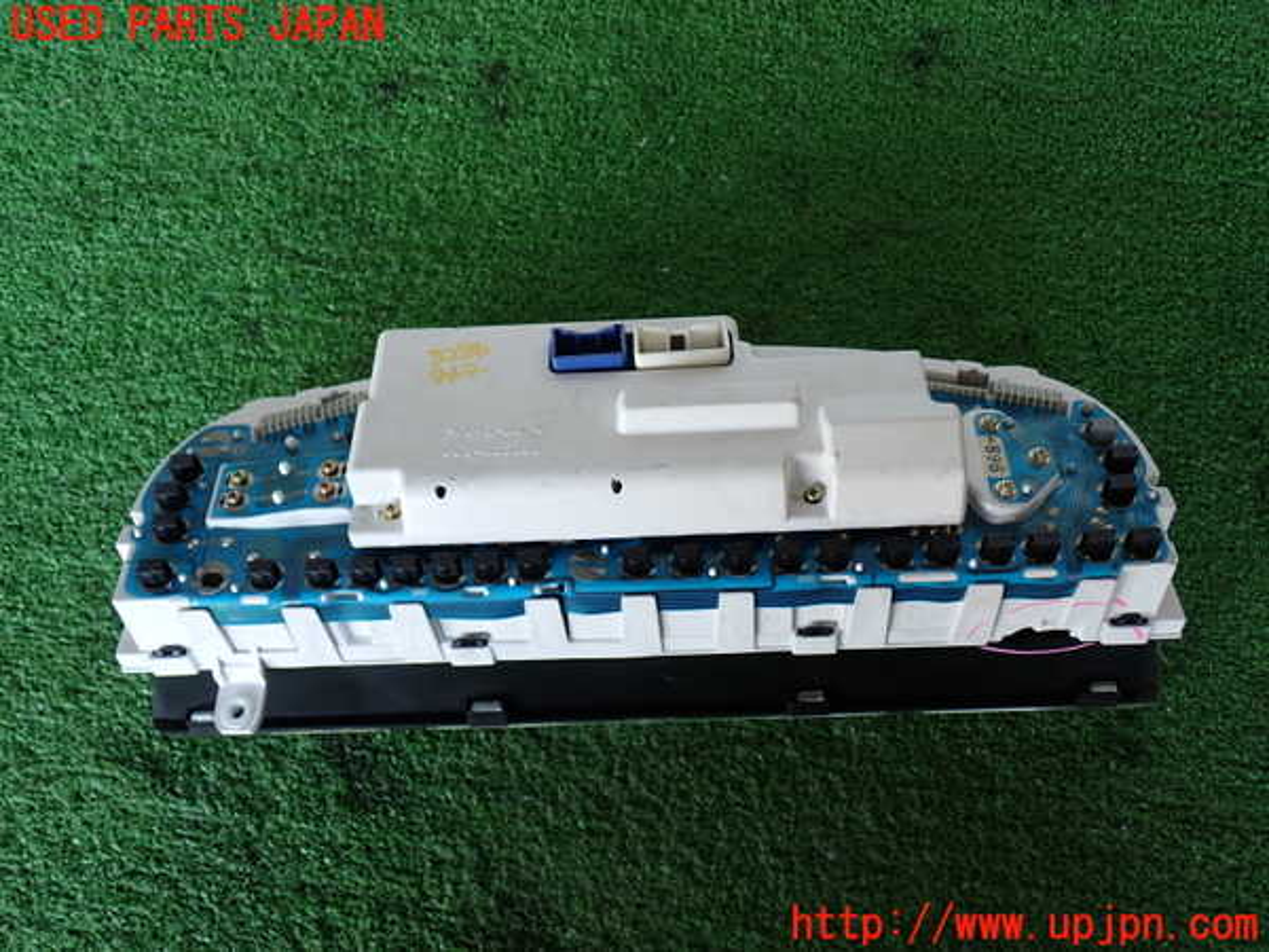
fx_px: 1173
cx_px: 634
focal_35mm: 32
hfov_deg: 56.8
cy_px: 476
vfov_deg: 44.2
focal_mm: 5.79
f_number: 2.4
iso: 160
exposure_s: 1/60
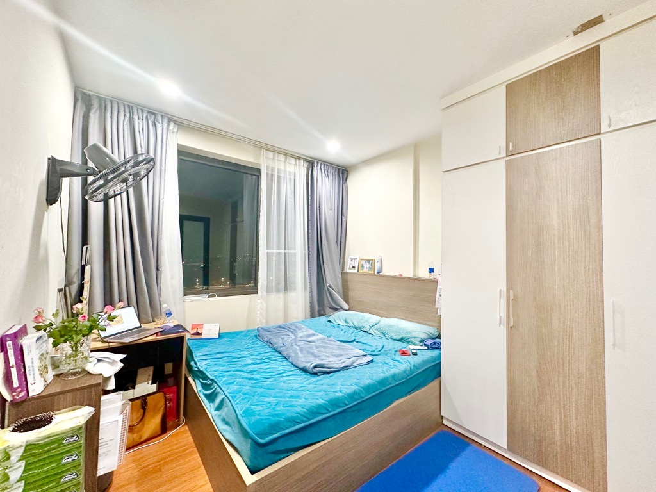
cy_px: 246
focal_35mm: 14
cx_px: 328
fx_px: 265
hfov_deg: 102.1
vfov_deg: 85.7
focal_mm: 2.22
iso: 320
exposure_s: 1/50
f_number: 2.2
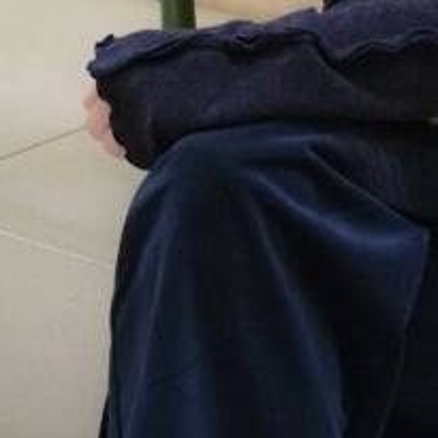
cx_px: 528
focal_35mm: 253
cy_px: -372
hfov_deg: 6.9
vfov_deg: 6.7
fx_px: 3622
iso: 3200
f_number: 4
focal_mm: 70
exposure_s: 1/200
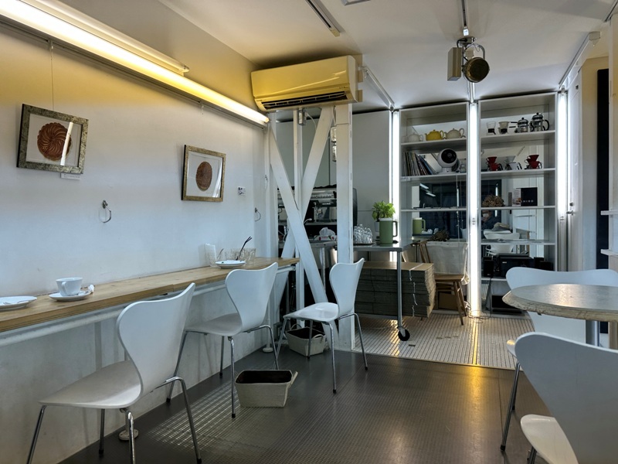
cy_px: 232
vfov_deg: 56.8
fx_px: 428
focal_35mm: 24
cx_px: 309
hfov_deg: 71.6
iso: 80
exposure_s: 1/192
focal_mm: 6.86
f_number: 1.78
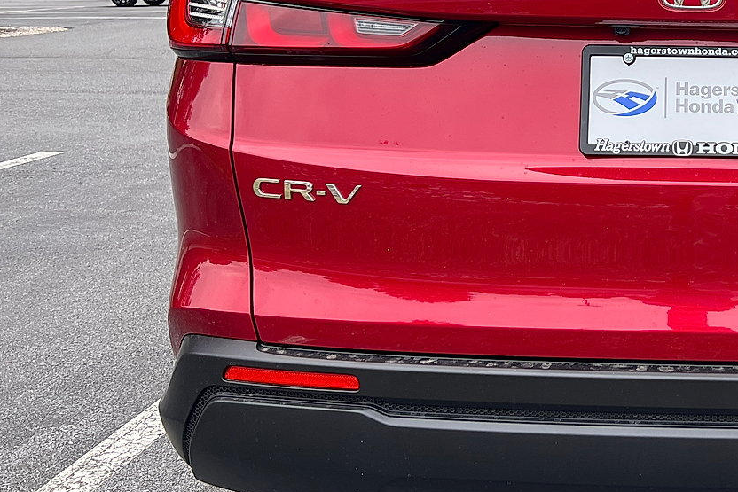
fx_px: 1066
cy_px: 91
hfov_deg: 35.7
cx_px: 679
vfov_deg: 25.5
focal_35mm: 52
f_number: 1.5
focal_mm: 5.7
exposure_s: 1/808
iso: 50
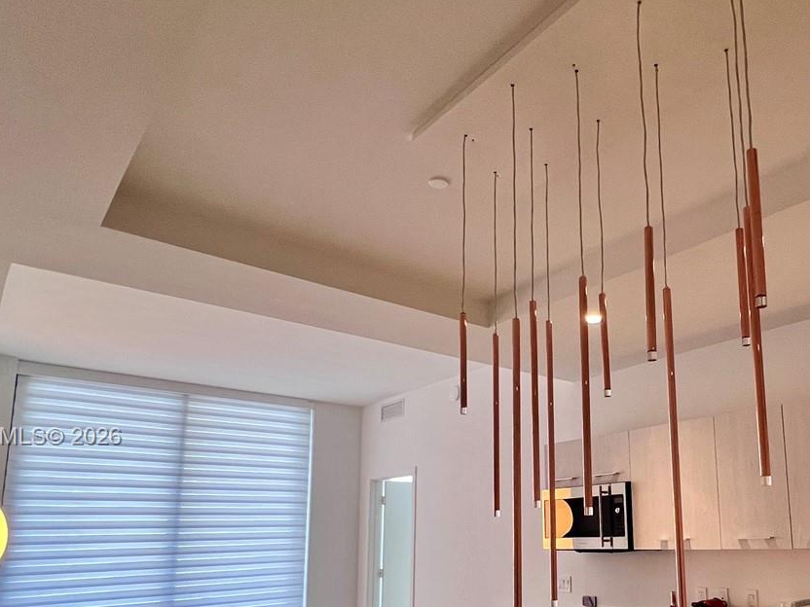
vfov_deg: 53.0
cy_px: 438
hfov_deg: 65.6
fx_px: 585
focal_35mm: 25
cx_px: 597
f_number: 1.8
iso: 250
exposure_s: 1/104
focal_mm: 1.57
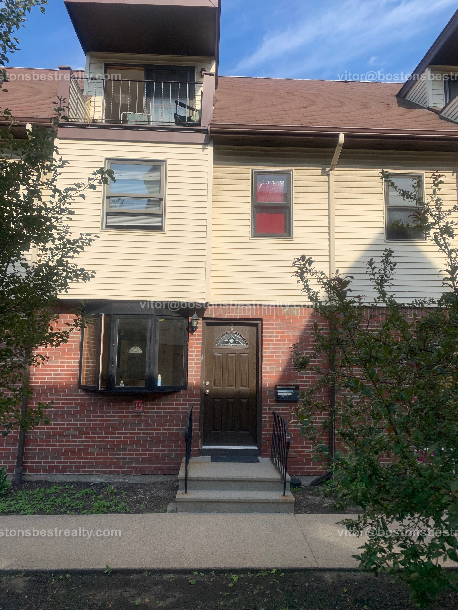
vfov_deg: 67.3
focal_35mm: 26
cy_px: 305
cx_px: 229
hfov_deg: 53.1
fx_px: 459
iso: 25
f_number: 1.8
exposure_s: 1/1634
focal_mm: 4.25
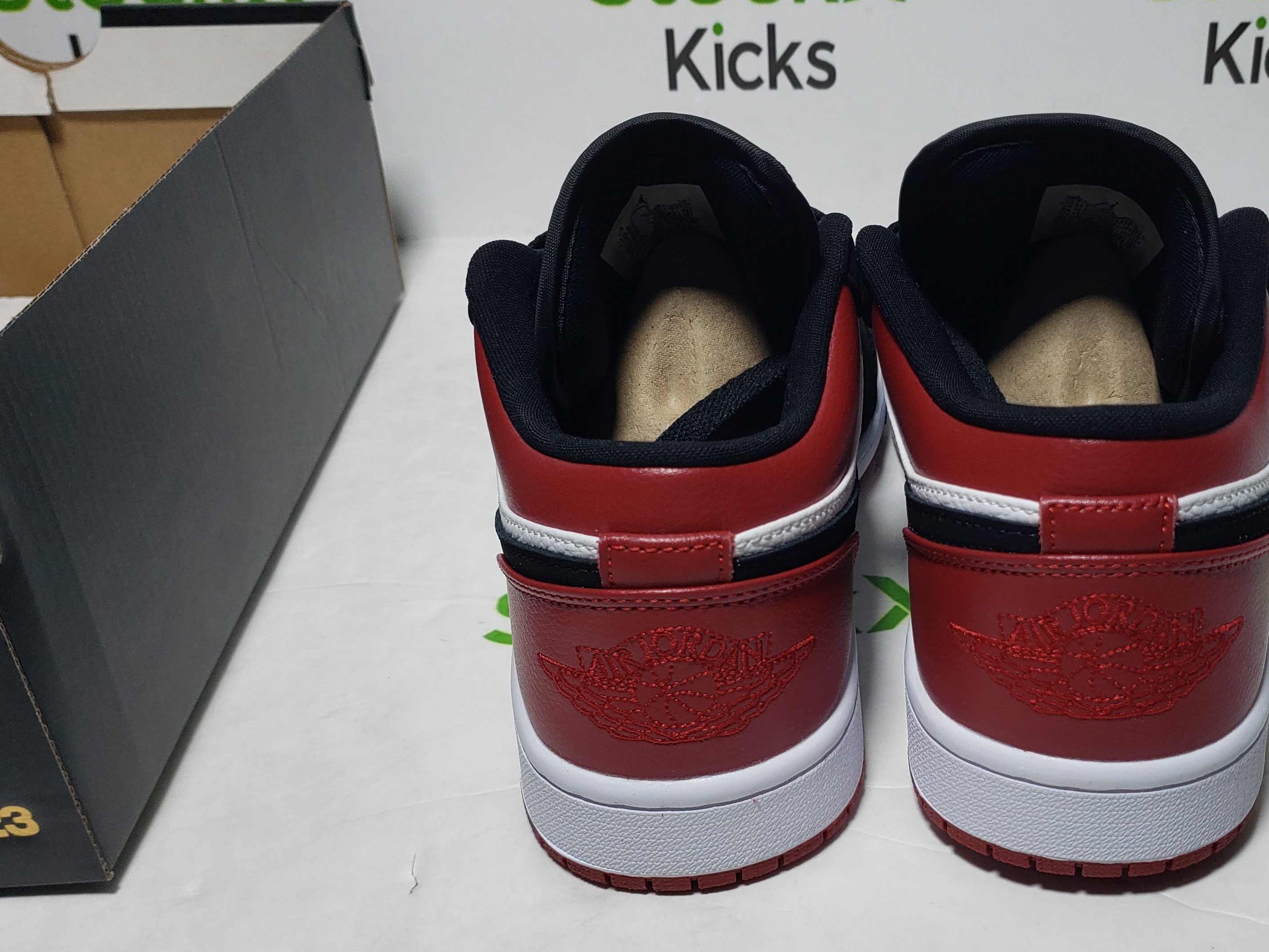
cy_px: 573
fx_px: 1356
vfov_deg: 38.5
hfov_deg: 49.3
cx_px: 847
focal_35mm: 37
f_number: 1.5
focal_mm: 4.3
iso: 50
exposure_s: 1/435
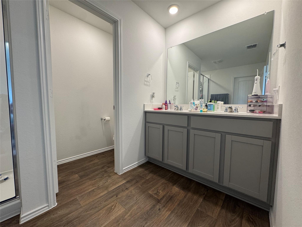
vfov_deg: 85.7
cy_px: 114
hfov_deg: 102.1
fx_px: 122
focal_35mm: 14
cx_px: 151
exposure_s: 1/120
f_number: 2.2
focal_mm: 2.22
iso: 160
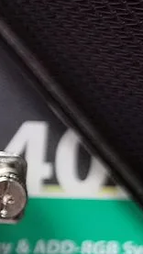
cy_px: 196
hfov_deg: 6.9
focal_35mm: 167
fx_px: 1125
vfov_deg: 12.8
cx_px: -198
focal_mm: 5.56
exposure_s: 1/50
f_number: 1.6
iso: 320
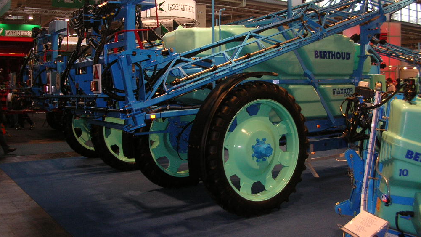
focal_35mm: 39
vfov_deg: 30.4
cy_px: 104
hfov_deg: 51.6
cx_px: 210
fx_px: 435
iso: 88
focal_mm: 5.8
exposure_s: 1/60.1
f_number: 2.8
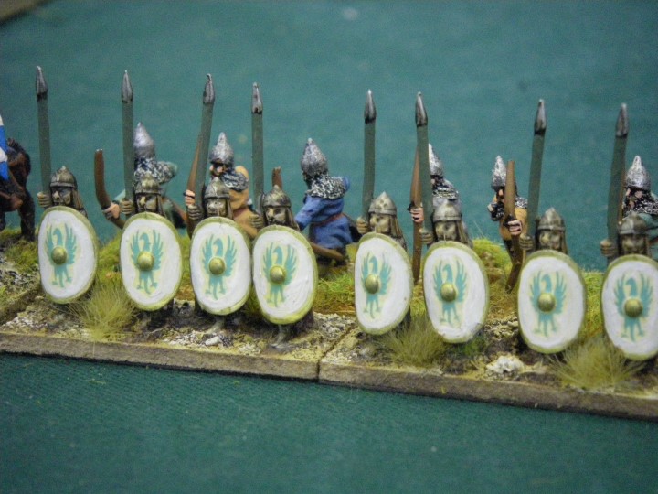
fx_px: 3745
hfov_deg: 10.0
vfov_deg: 7.5
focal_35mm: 197
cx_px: 329
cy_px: 247
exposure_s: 1/80
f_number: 4.6
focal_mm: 32.5
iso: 800
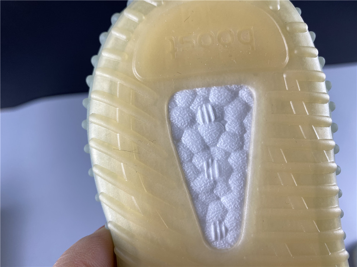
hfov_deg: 67.3
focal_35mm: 26
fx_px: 268
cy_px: 134
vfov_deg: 53.1
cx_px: 178
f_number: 1.8
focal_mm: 4.25
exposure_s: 1/100
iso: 50
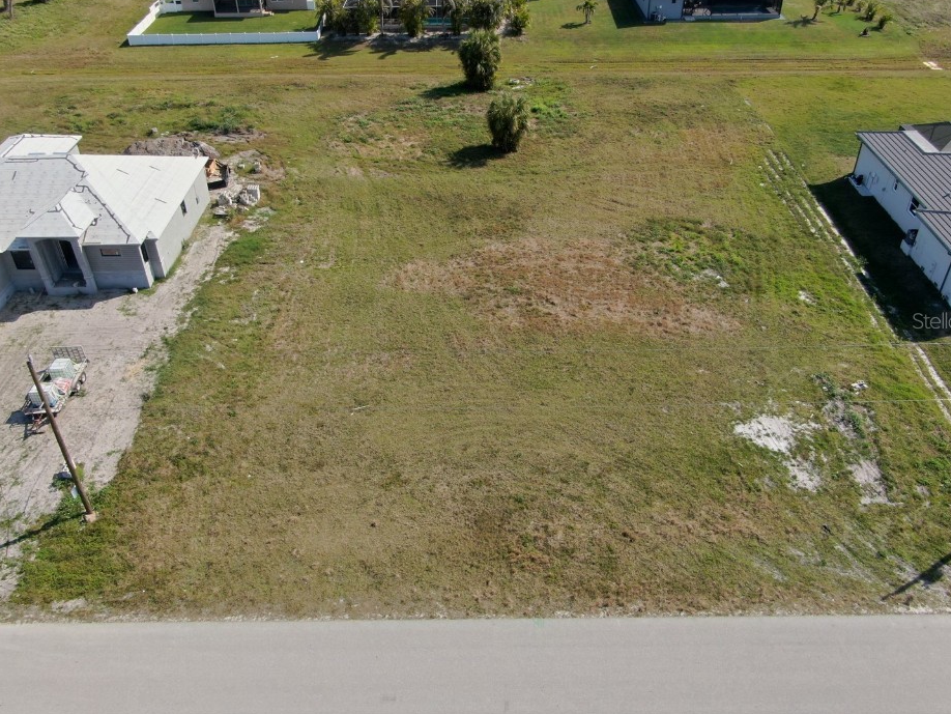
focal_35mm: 29
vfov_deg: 48.2
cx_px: 480
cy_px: 320
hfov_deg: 61.6
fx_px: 797
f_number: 2.9
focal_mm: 4.68
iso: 100
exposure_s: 1/1000
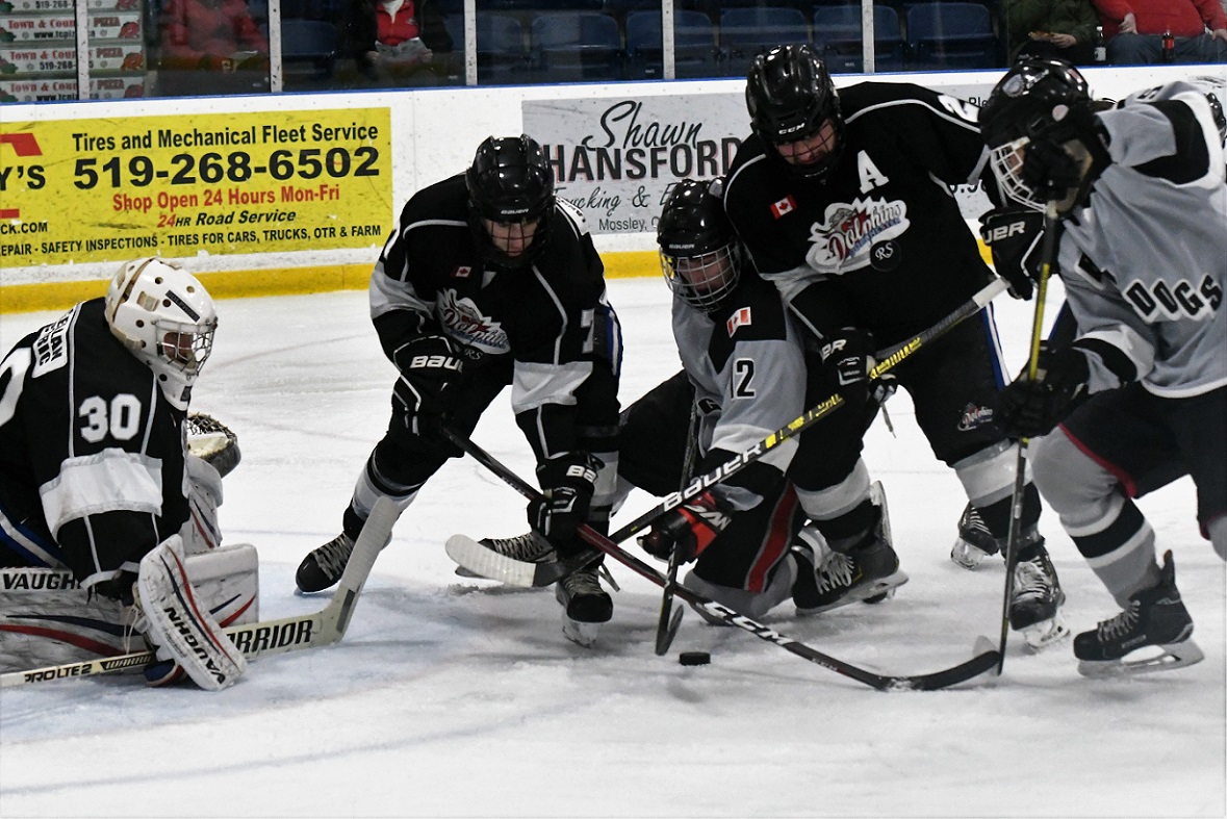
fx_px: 3580
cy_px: 410
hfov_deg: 19.4
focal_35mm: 105
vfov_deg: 13.1
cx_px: 614
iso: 11400
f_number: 4.5
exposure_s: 1/1000
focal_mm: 70
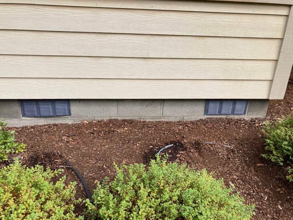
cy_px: 110
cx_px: 146
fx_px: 237
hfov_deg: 63.4
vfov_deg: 49.7
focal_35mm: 28
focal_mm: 3.99
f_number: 1.8
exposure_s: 1/1185
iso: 20
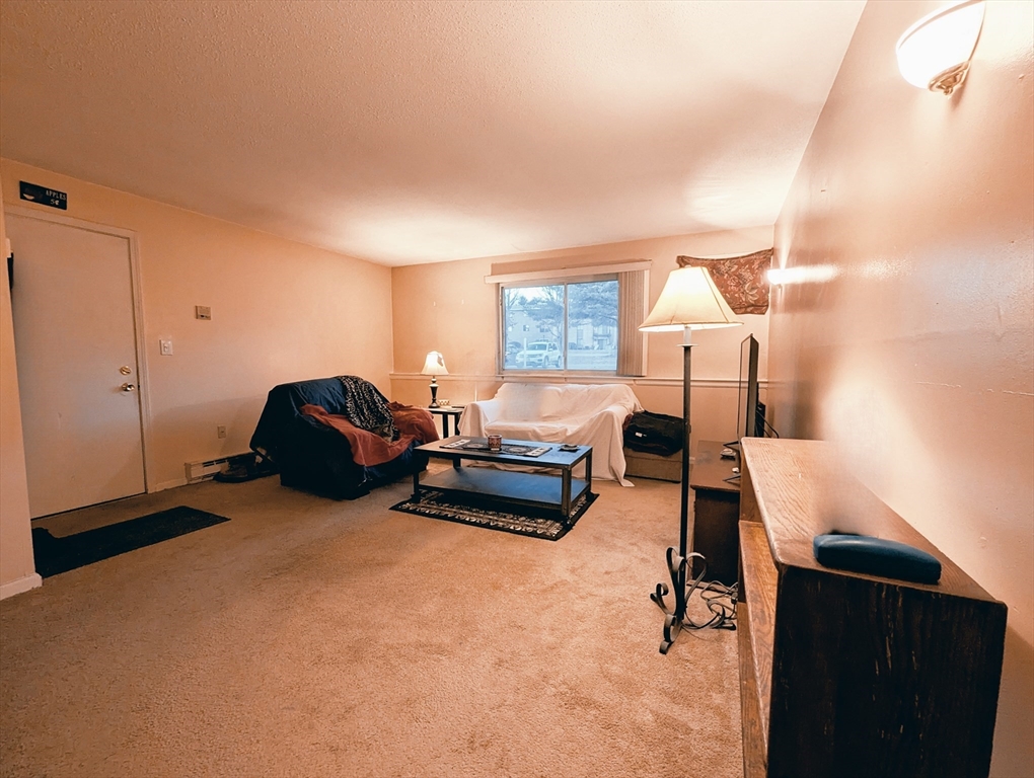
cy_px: 389
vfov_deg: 90.1
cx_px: 517
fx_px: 389
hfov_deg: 106.1
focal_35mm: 13
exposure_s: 1/24
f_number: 2.2
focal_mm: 1.95
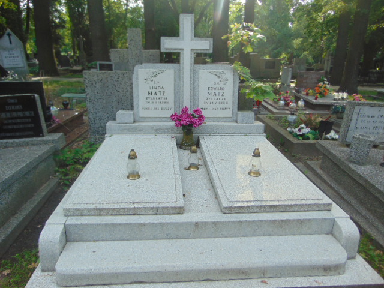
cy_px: 144
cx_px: 192
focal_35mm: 25
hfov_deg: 69.4
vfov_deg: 54.9
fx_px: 277
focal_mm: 4.5
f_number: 3
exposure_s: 1/125
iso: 80
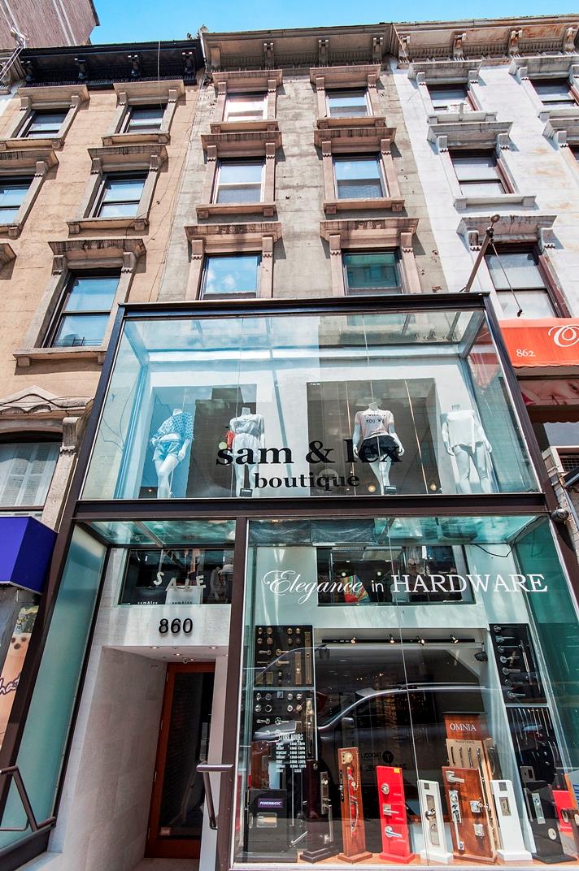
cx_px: 290
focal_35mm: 16
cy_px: 436
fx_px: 399
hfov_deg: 71.9
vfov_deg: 95.0
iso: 200
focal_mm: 11
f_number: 8
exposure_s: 1/640
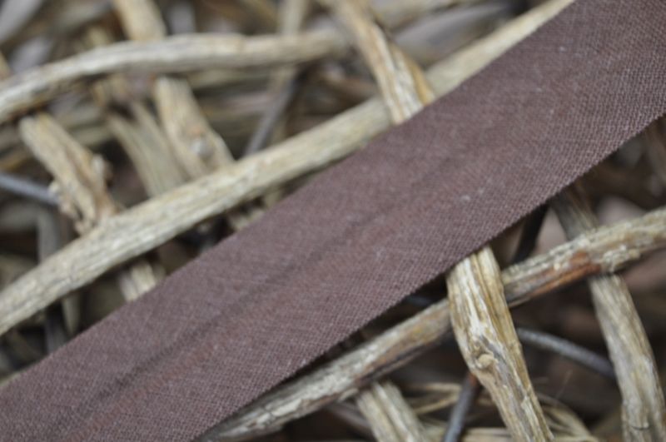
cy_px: 221
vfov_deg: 19.7
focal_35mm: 69
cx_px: 333
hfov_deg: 29.3
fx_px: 1275
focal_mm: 46
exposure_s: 1/60
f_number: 5
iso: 450
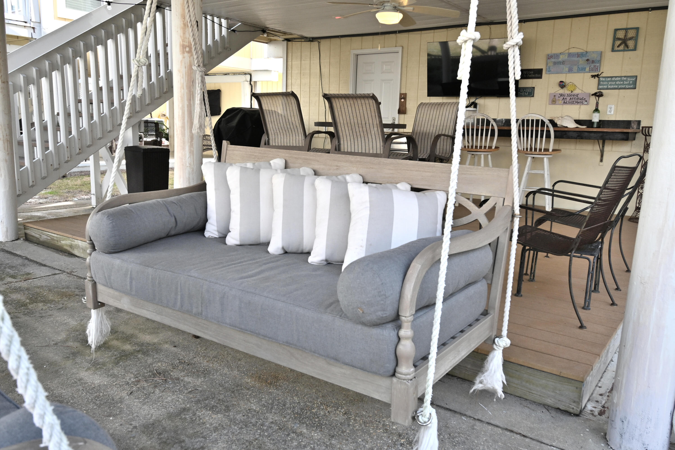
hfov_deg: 65.5
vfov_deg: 46.4
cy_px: 225
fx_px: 525
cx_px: 338
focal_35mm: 28
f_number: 5.6
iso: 280
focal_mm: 19
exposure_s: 1/250
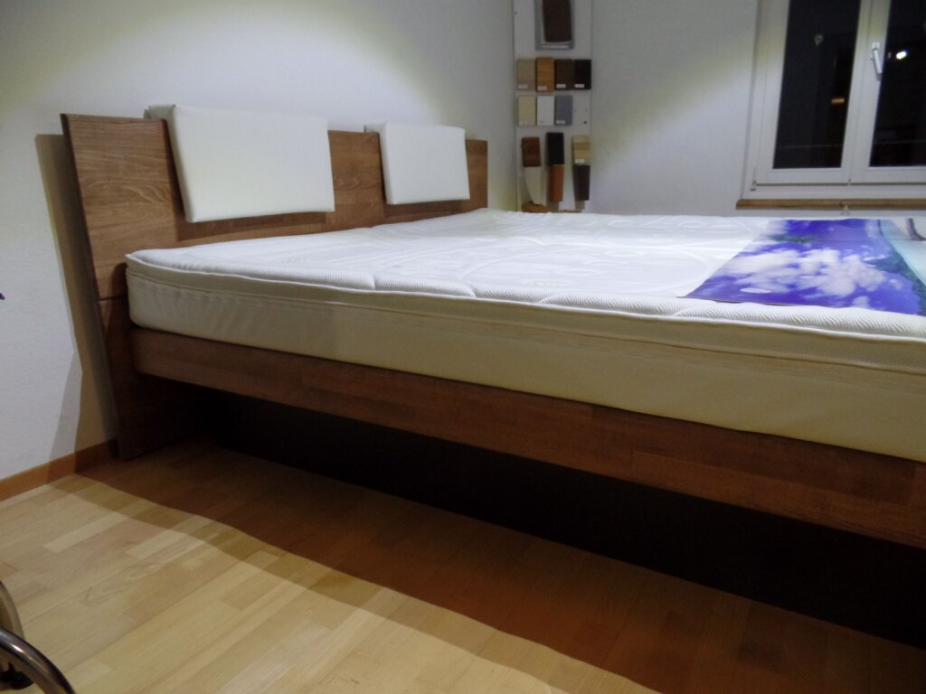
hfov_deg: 73.9
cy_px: 347
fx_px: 615
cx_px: 463
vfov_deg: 58.9
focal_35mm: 23
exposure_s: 1/20
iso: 400
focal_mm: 4.1
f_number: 2.8
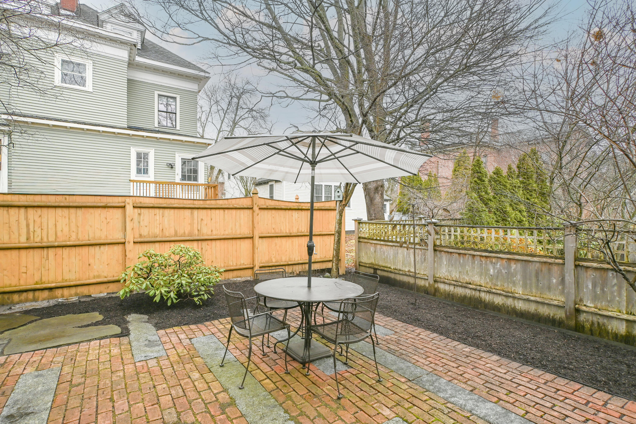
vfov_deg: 67.4
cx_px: 318
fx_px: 318
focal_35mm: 18
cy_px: 212
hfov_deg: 90.0
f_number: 5.6
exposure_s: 1/250
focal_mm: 12
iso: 200
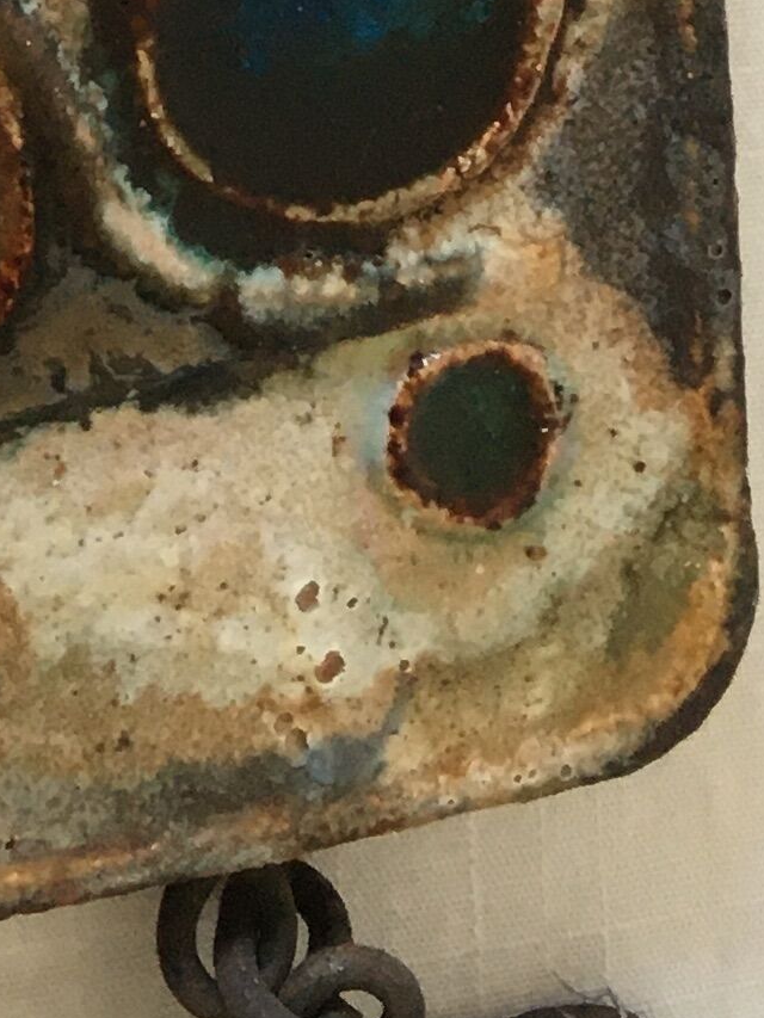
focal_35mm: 137
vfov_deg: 11.9
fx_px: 4031
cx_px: -60
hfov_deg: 10.7
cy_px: -1363
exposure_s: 1/33
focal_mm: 4.15
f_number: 2.2
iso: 50
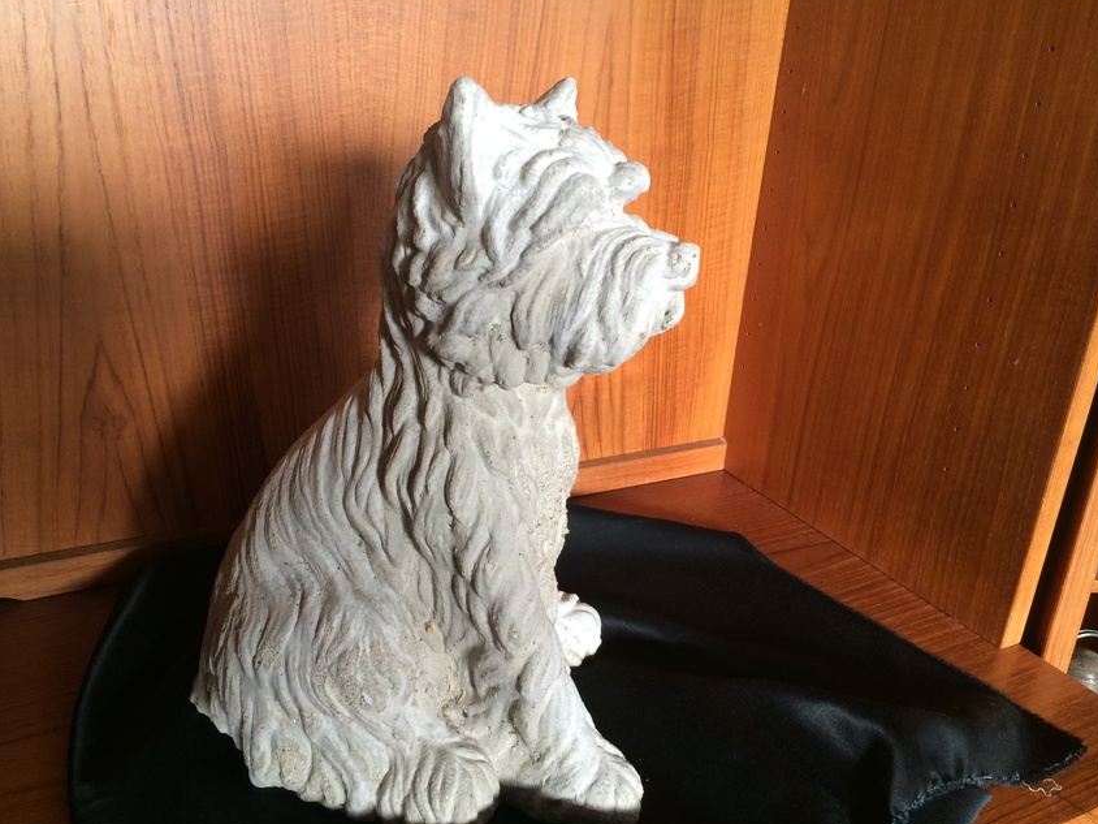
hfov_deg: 56.8
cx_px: 522
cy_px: 428
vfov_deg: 44.2
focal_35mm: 32
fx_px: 1015
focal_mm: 4.12
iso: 100
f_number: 2.2
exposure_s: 1/30
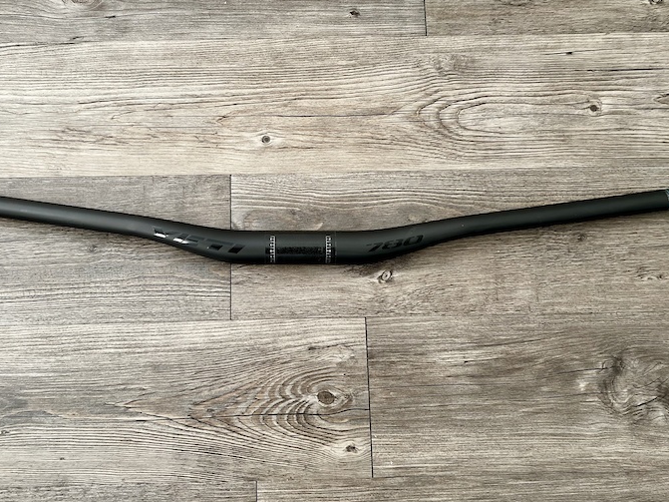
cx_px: 298
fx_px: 599
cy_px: 251
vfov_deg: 45.4
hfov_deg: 58.2
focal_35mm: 31
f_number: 1.5
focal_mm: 5.7
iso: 50
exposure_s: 1/121
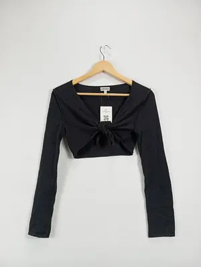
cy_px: 134
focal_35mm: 28
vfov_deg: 63.4
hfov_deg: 49.9
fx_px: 216
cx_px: 100
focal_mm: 4.22
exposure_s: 1/50
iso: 75
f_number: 1.8
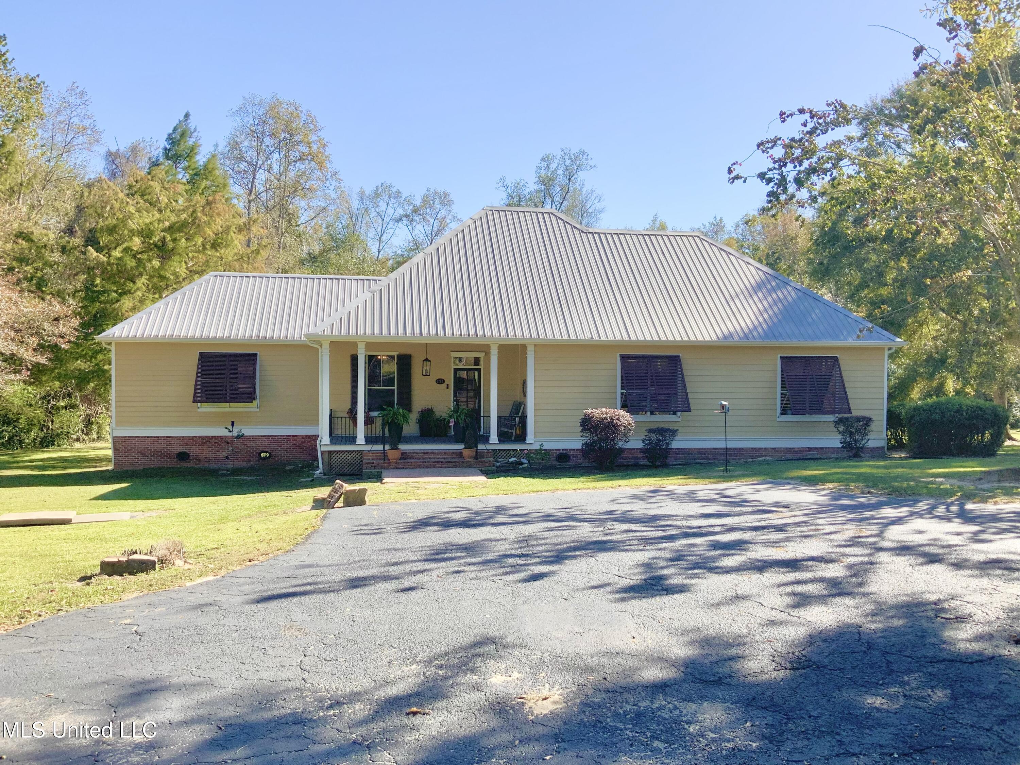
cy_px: 382
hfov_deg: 61.7
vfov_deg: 48.2
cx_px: 510
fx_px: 855
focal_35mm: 29
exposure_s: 1/1195
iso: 16
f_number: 1.8
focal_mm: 3
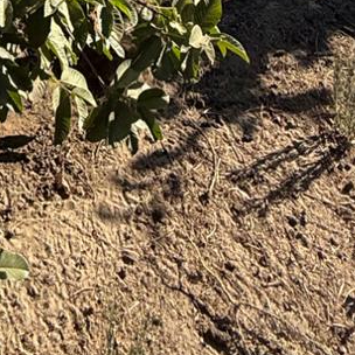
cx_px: -19
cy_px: -409
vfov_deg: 17.2
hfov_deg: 26.3
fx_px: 708
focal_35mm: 61
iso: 50
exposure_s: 1/1464
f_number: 2.2
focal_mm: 2.22
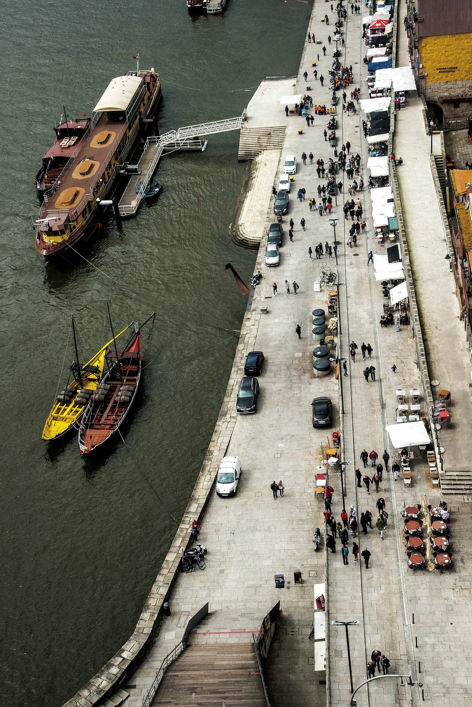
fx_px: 1041
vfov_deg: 37.5
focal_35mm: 53
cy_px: 339
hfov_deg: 25.5
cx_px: 234
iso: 320
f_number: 16
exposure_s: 1/160
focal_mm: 48
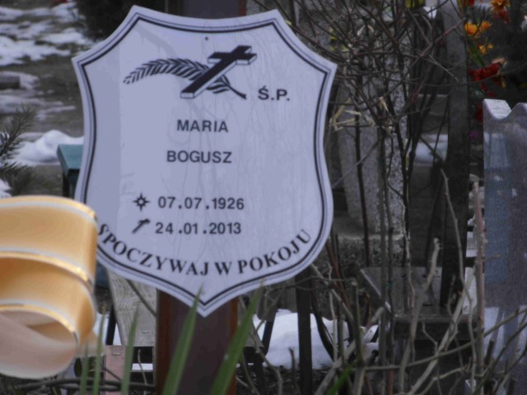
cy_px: 198
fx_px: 3654
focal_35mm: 240
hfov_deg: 8.2
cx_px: 264
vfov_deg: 6.2
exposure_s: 1/200
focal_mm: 42.54
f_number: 5.7
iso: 80
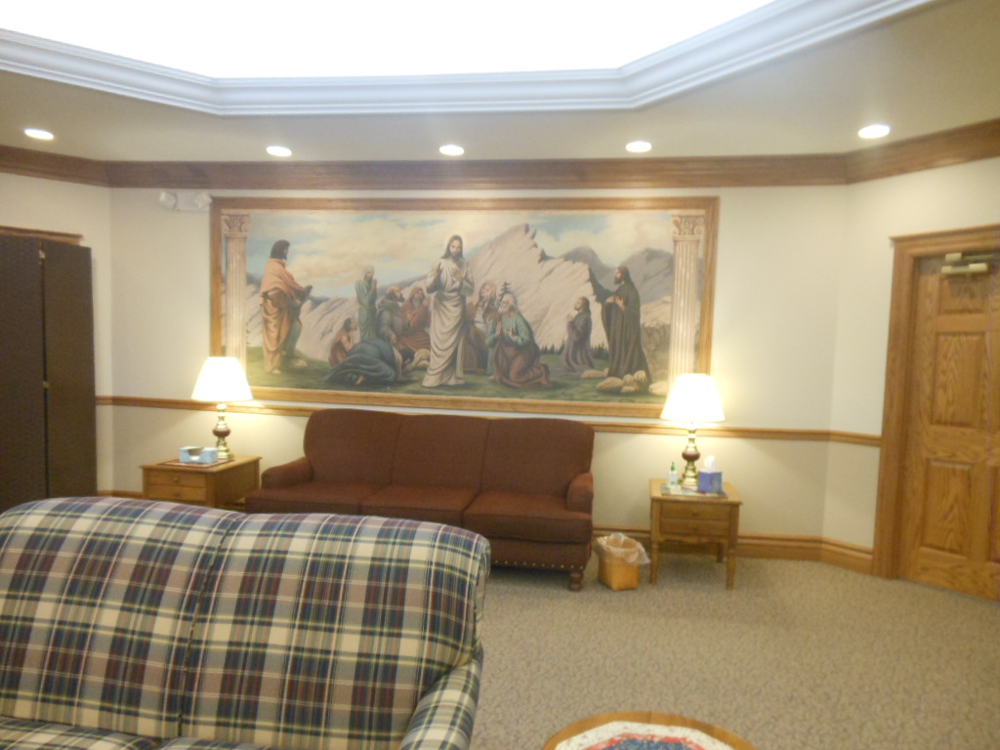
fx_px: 722
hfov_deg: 69.4
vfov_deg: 54.9
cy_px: 375
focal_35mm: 25
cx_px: 500
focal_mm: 4.5
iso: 400
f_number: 3.2
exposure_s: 1/15
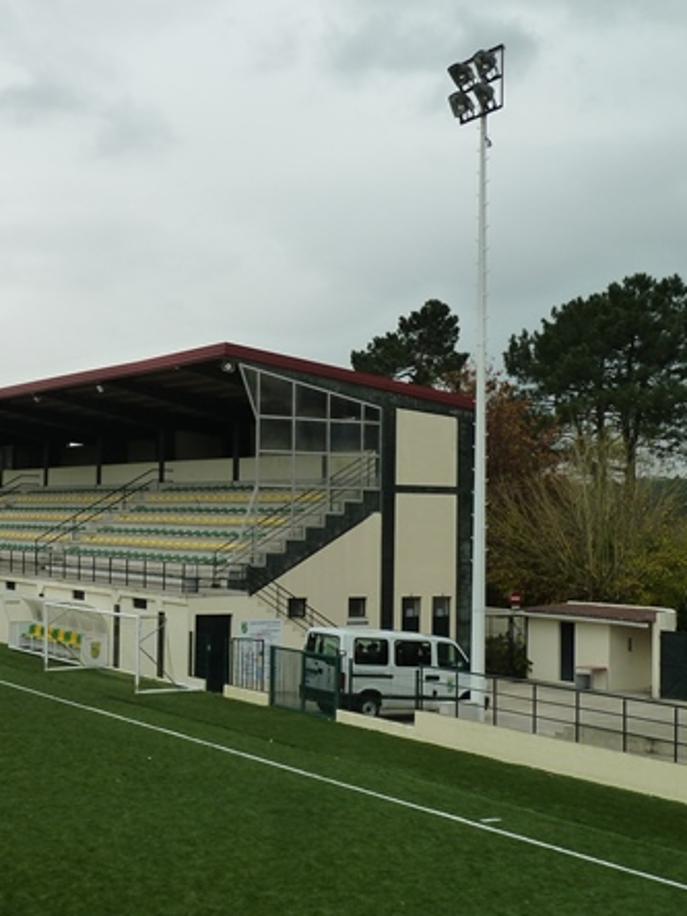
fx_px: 1429
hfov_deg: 26.6
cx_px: 155
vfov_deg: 35.5
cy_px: 456
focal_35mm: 54
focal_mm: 6.5
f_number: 4
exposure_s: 1/160
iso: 125
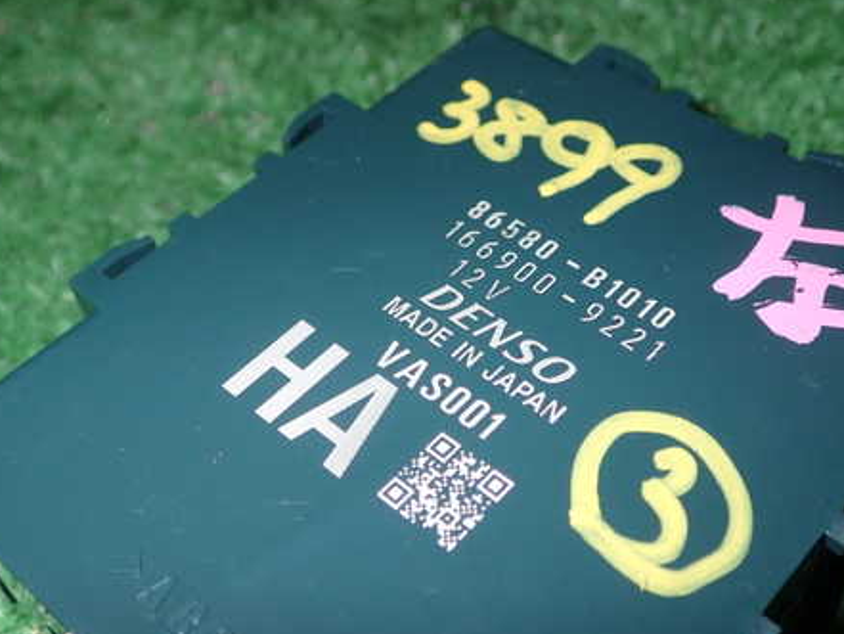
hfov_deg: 38.9
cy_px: 297
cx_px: 454
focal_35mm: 49
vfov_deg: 29.7
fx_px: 1195
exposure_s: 1/40
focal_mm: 6.37
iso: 200
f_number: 7.1
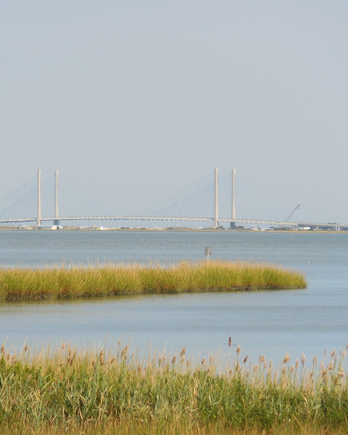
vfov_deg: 6.2
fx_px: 4030
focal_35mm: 313
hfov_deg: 4.9
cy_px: 227
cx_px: 123
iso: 125
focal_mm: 40.2
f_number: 5.8
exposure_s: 1/640
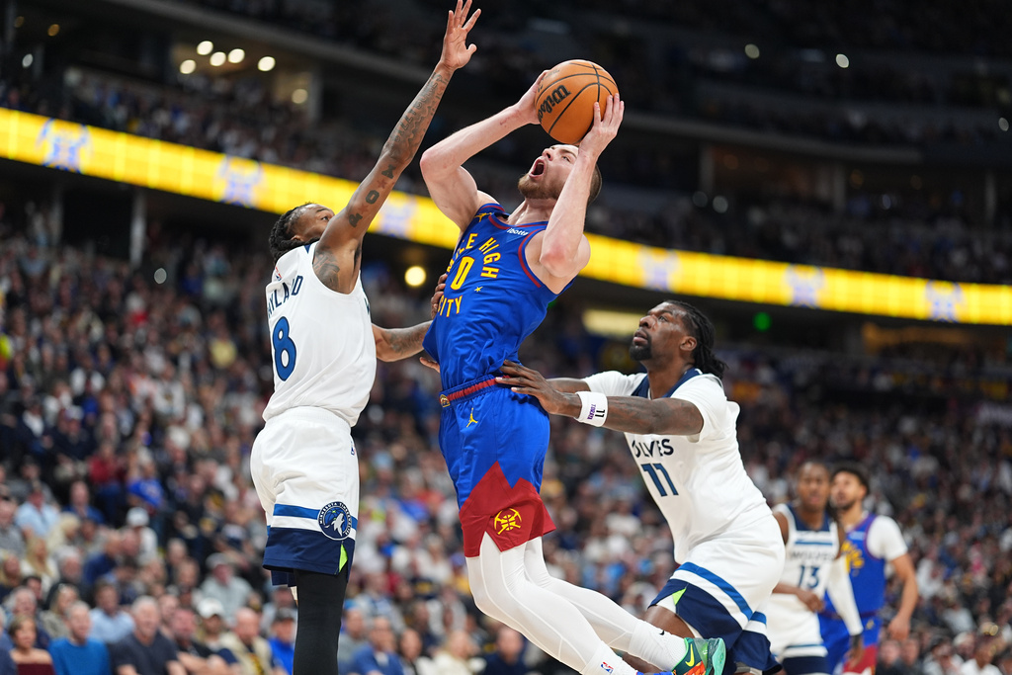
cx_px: 506
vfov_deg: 16.1
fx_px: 2390
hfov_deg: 23.9
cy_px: 338
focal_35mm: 85
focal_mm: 85
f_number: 1.4
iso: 1250
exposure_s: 1/2000
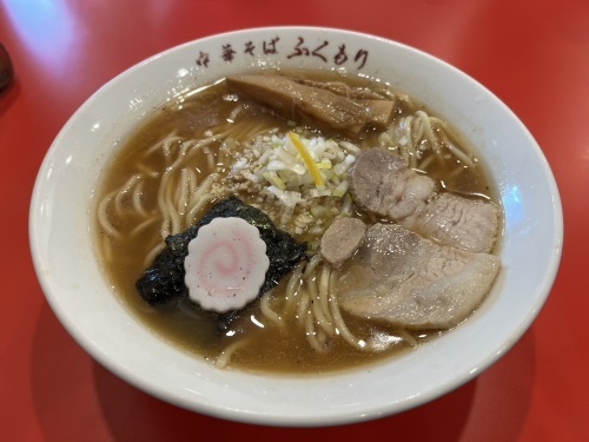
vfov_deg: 53.1
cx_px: 294
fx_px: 442
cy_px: 221
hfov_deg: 67.3
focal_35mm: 26
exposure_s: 1/122
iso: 50
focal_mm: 5.1
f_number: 1.6
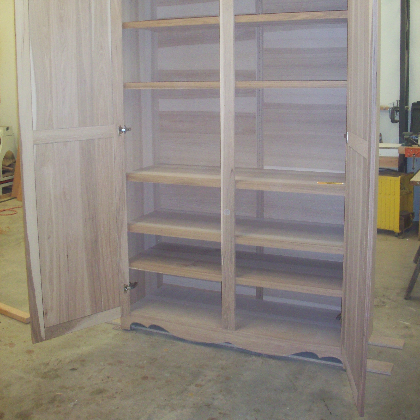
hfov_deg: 38.3
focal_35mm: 44
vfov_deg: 38.1
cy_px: 156
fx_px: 604
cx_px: 212
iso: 160
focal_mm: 6.2
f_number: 2.8
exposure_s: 1/45
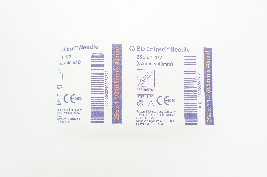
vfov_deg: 32.9
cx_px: 134
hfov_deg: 48.0
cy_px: 88
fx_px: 300
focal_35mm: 40
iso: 400
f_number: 4.5
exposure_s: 1/50
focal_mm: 27
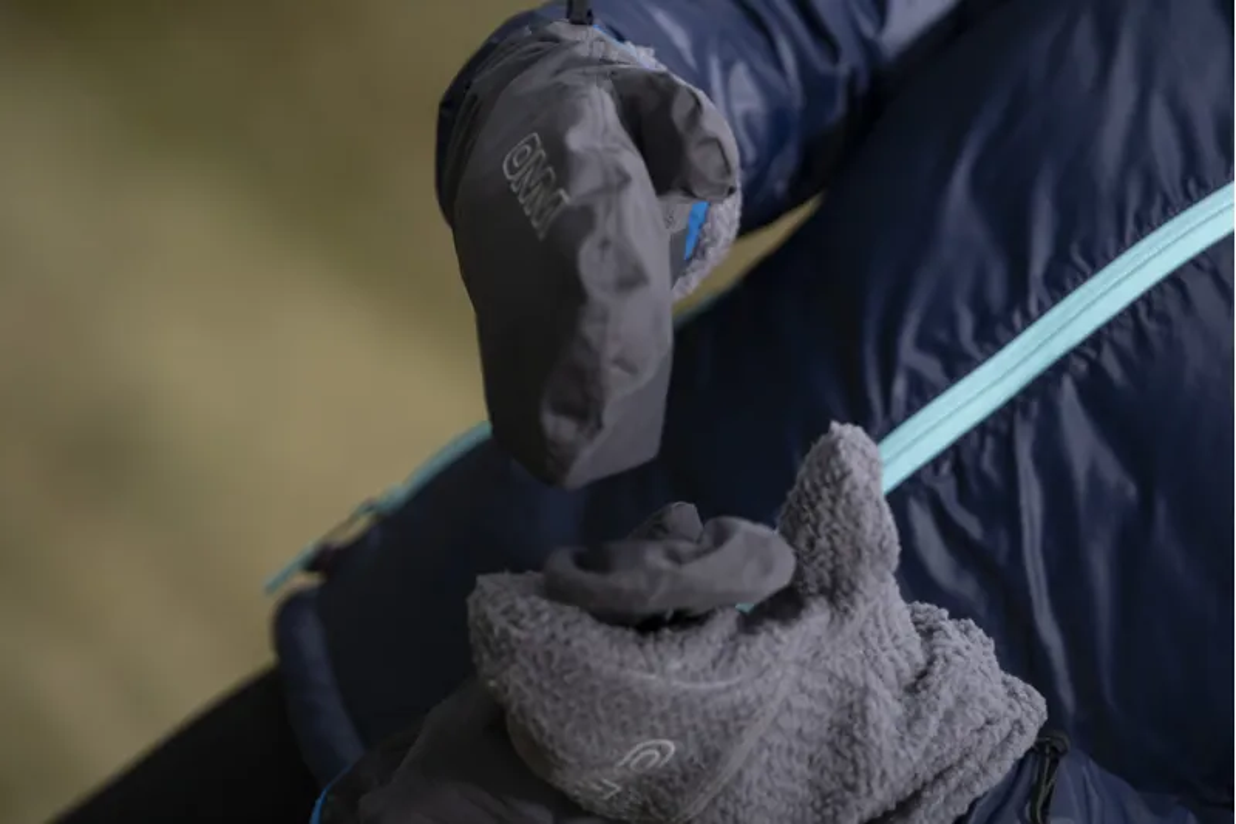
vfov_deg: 6.9
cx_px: 618
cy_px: 412
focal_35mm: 200
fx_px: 6865
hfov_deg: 10.3
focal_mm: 200
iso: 1600
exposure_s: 1/1600
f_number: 5
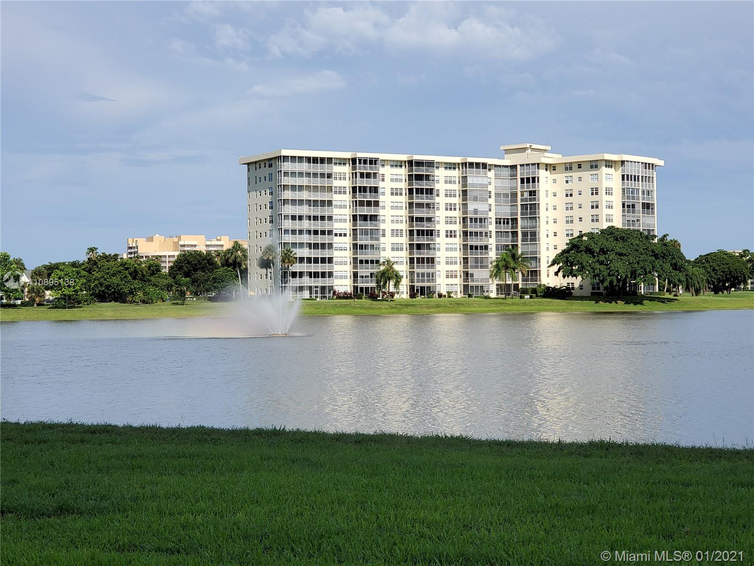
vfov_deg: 28.0
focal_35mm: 52
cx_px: 377
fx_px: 1133
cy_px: 283
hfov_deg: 36.8
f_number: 2.4
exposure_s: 1/1073
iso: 50
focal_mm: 6
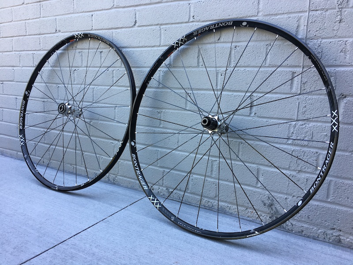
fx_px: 296
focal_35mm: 29
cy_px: 132
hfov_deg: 61.7
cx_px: 176
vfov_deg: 48.2
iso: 25
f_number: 2.2
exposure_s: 1/60
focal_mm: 4.15
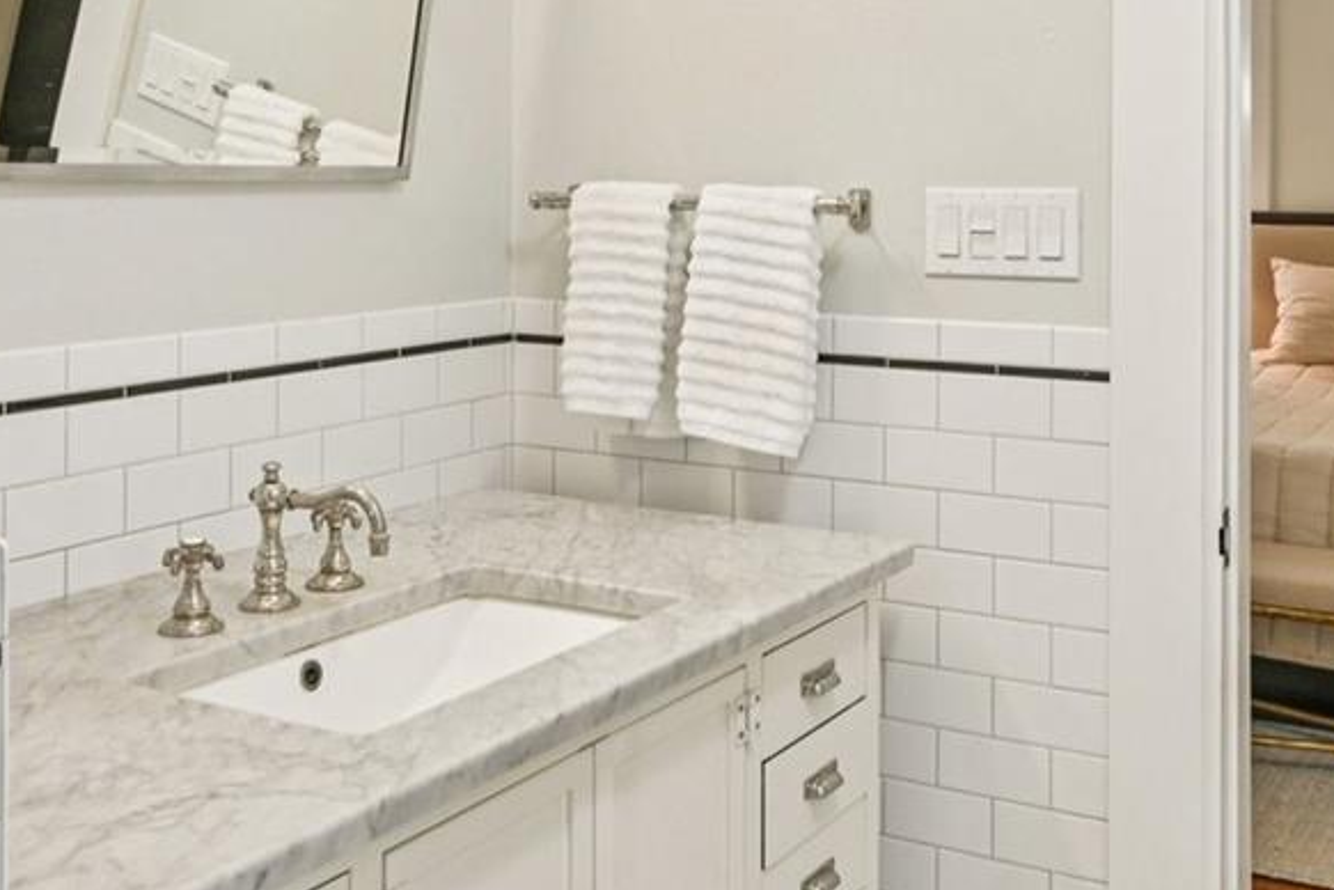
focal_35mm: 44
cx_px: 743
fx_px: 1630
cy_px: 138
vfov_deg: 29.6
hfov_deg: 44.4
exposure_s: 1/25
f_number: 8
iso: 400
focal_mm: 16
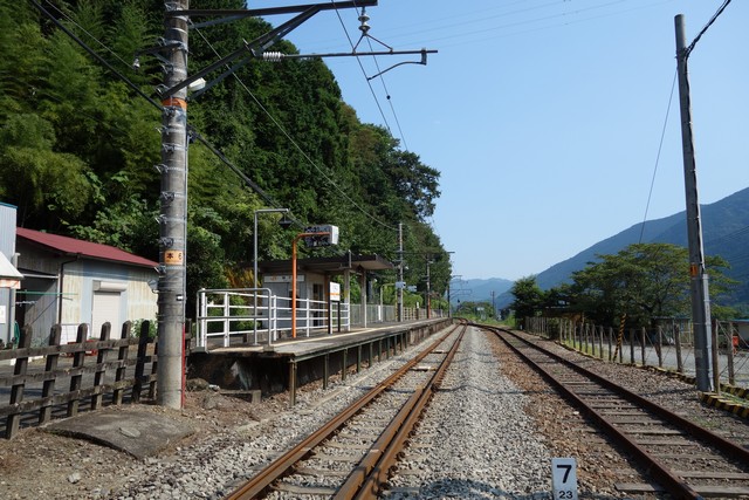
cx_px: 374
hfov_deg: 65.5
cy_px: 250
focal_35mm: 28
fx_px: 583
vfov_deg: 46.4
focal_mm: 10.4
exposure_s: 1/500
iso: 125
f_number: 5.6
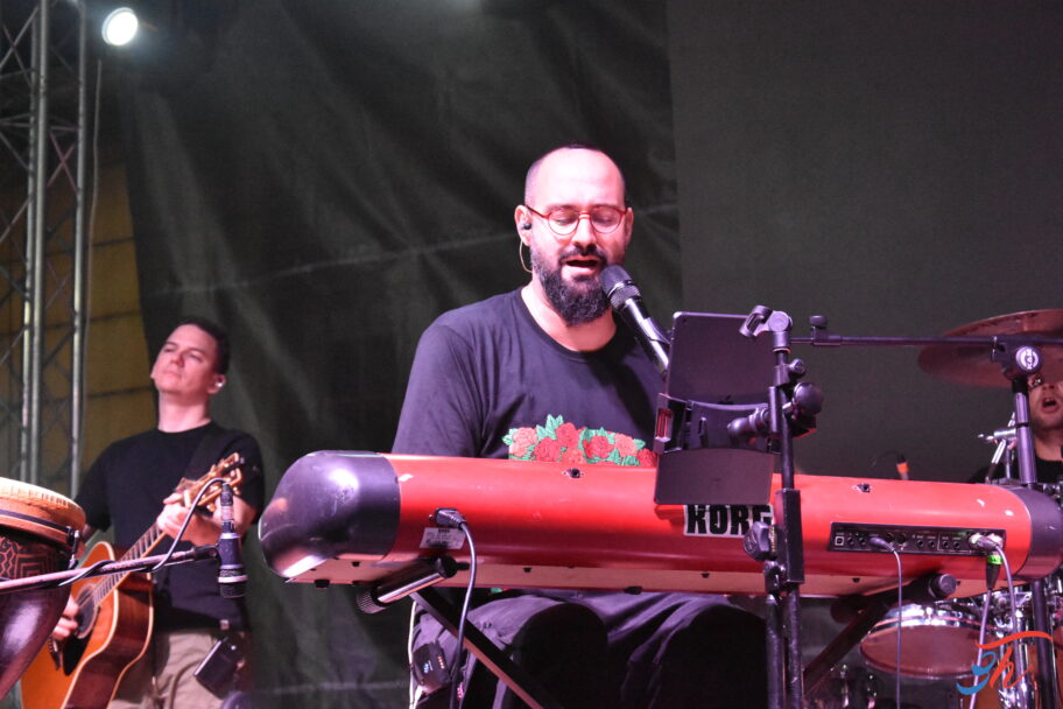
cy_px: 354
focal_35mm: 75
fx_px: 2214
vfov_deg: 18.2
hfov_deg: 27.0
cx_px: 532
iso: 9000
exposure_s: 1/125
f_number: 5.6
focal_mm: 50
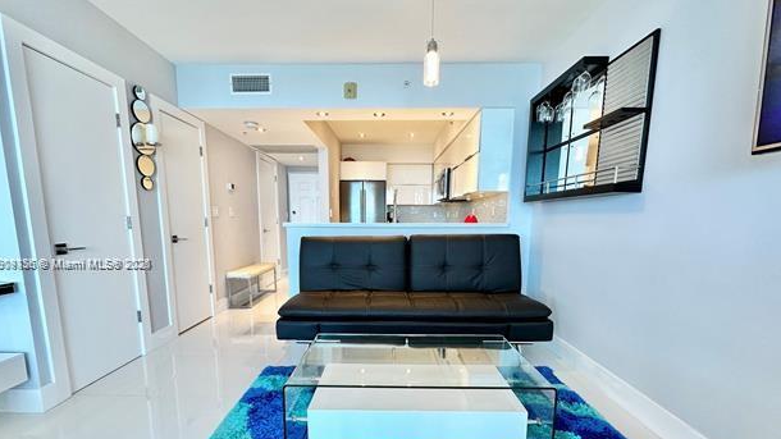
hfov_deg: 99.4
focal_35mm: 16
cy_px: 265
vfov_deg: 66.4
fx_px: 331
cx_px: 383
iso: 200
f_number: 2.2
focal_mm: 2.22
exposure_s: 1/120
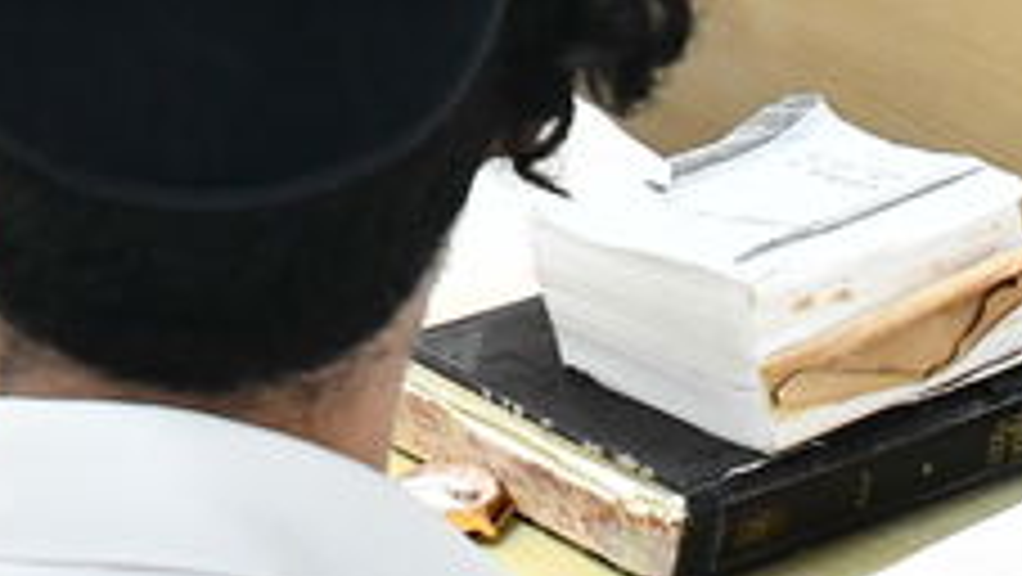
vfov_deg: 6.4
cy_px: -857
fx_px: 4908
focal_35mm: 181
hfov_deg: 11.8
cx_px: -5
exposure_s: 1/200
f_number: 5.6
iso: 1600
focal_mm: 28
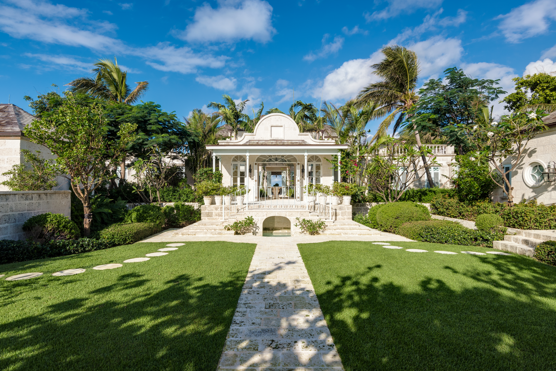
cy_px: 186
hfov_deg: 86.9
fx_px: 294
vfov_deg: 64.6
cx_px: 278
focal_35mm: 19
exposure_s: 1/640
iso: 200
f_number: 8
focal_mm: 19
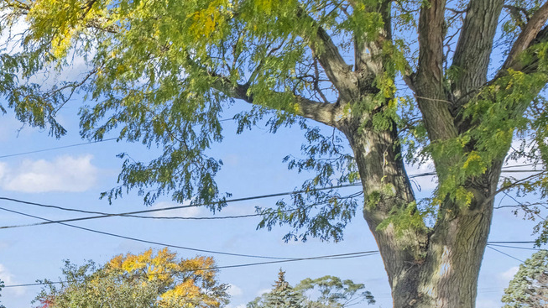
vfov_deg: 26.9
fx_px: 567
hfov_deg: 39.5
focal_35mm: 39
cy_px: 371
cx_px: -87
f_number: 8
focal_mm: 10
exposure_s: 1/20
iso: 320
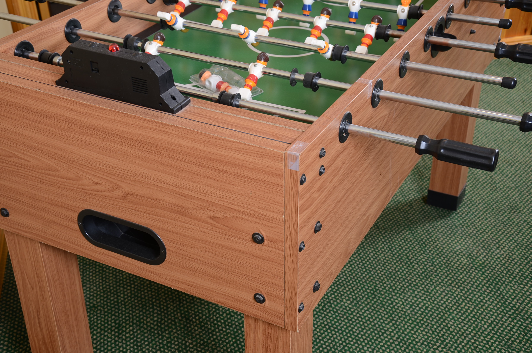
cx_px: 266
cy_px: 176
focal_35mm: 52
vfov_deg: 25.6
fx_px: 774
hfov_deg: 37.9
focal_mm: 35
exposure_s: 1/80
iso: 100
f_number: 7.1
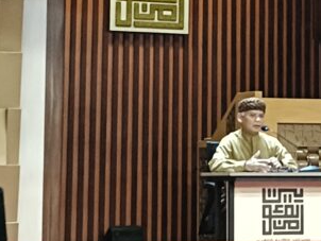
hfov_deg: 14.3
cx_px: 247
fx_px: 1271
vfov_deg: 10.8
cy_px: 31
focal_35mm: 137
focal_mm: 4.7
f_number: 1.7
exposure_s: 1/24
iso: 4000
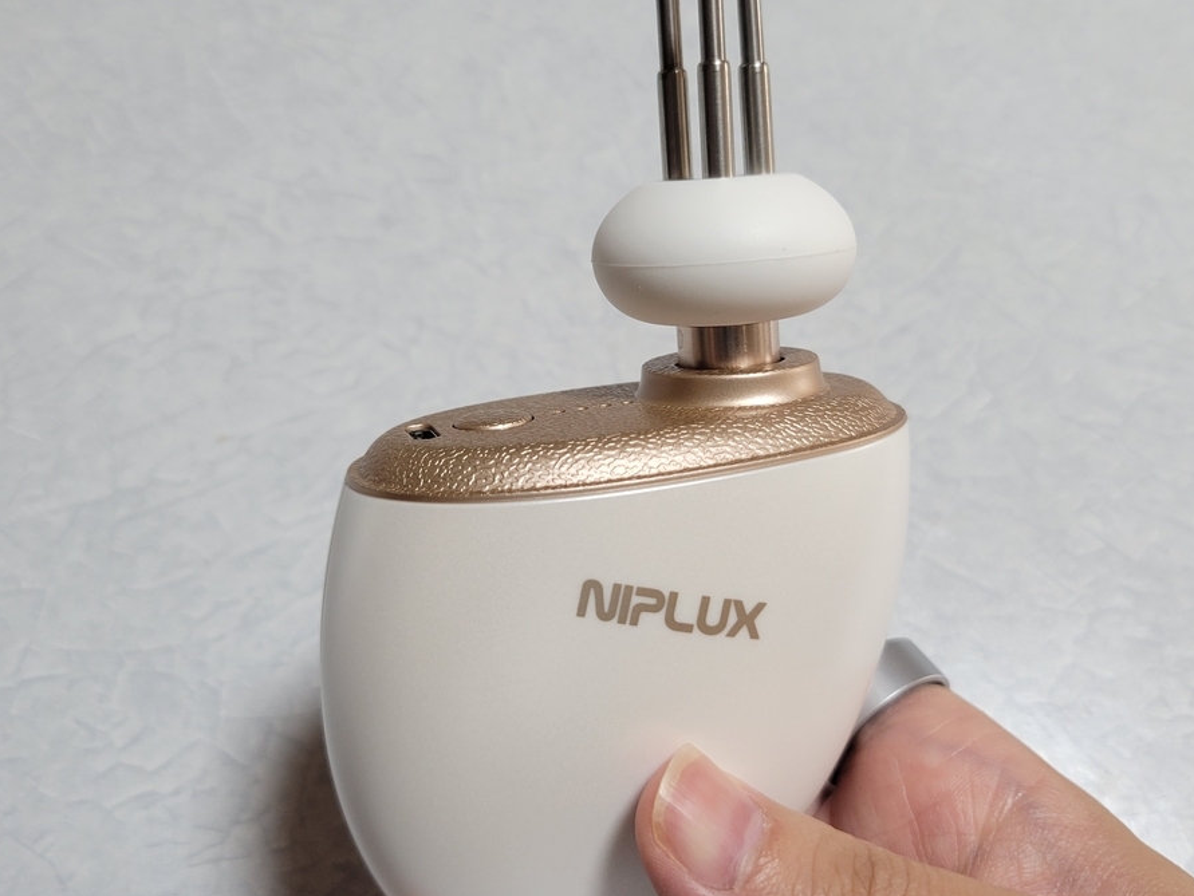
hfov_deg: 52.6
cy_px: 419
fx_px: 1208
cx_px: 576
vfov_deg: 40.7
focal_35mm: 35
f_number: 1.8
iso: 160
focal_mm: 5.4
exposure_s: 1/100
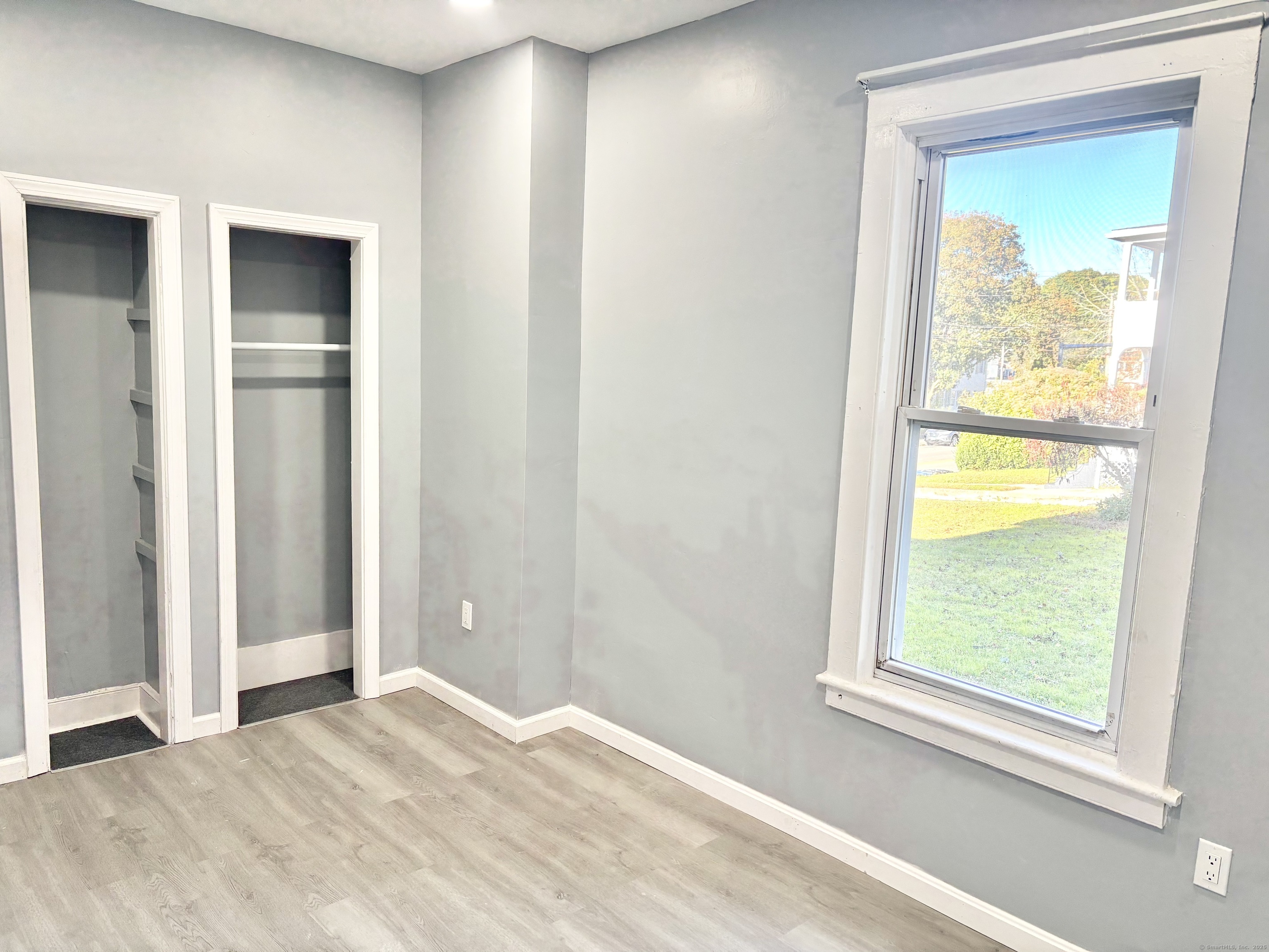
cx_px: 634
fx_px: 953
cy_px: 476
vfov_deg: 53.1
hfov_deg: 67.3
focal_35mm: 26
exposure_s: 1/120
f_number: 1.6
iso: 100
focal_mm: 5.96
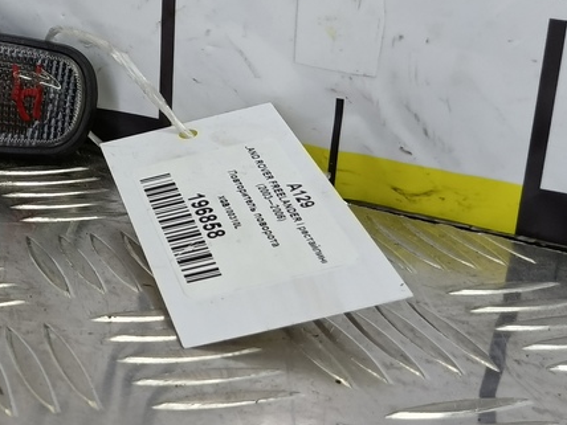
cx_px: -36
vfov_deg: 26.1
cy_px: 89
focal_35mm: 55
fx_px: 901
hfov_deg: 31.5
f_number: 1.6
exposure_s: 1/50
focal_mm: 4.11
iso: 100
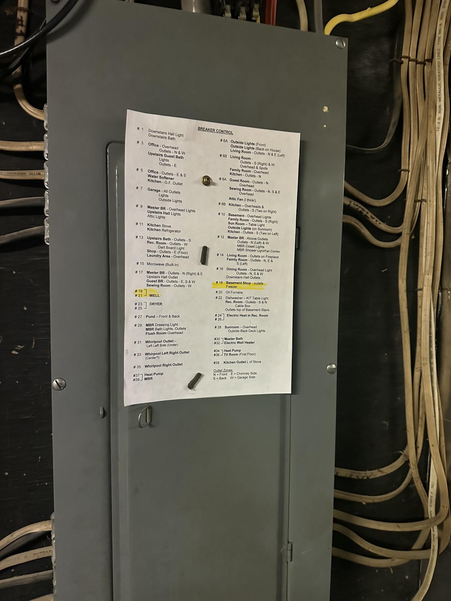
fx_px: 417
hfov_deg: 56.8
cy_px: 300
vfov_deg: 71.6
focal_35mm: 24
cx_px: 226
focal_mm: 6.86
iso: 800
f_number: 1.78
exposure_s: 1/45
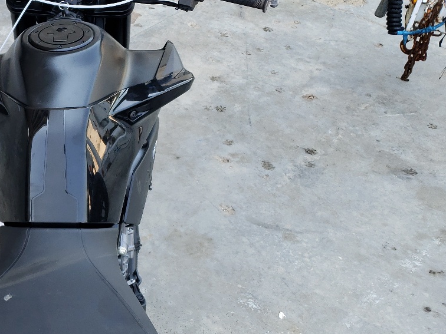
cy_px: 229
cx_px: 23
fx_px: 709
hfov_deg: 32.7
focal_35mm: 55
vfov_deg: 26.4
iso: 50
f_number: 1.5
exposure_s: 1/323
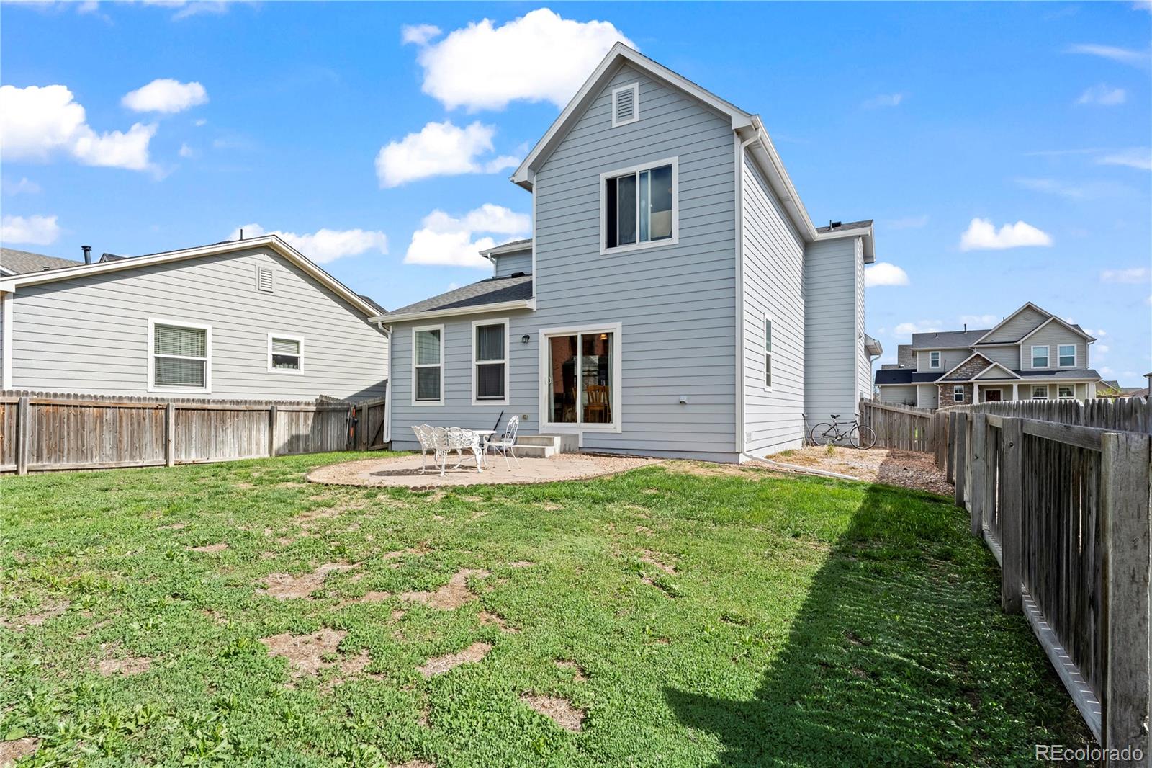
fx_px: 566
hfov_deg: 91.0
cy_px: 384
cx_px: 576
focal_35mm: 18
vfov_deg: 68.3
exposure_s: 1/320
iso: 500
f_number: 8
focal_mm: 17.7
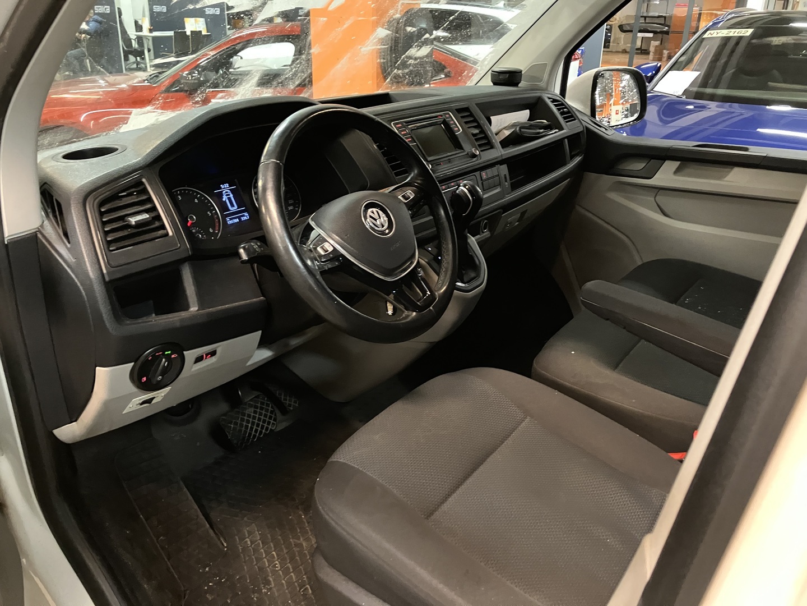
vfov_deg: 49.7
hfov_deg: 63.4
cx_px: 404
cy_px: 303
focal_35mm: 28
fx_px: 653
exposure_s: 1/25
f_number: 1.8
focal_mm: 3.99
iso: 500
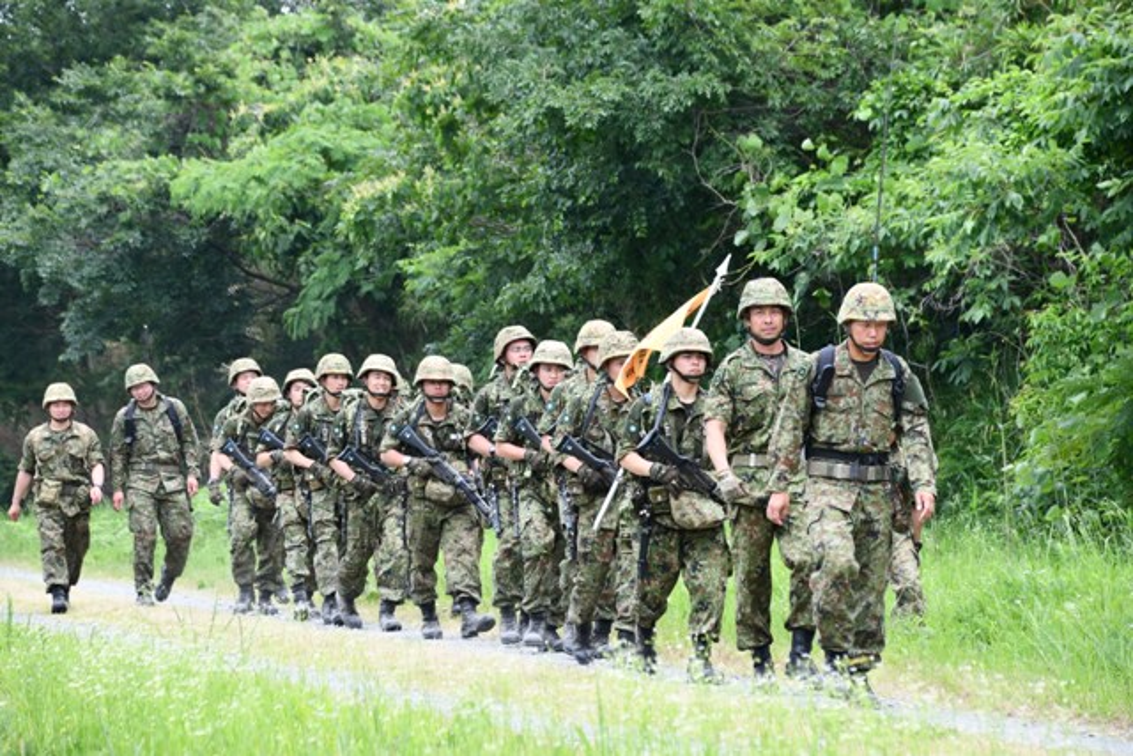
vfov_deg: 8.3
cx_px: 566
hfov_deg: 12.4
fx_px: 5194
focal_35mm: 165
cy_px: 378
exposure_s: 1/250
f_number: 7.1
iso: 200
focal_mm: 110
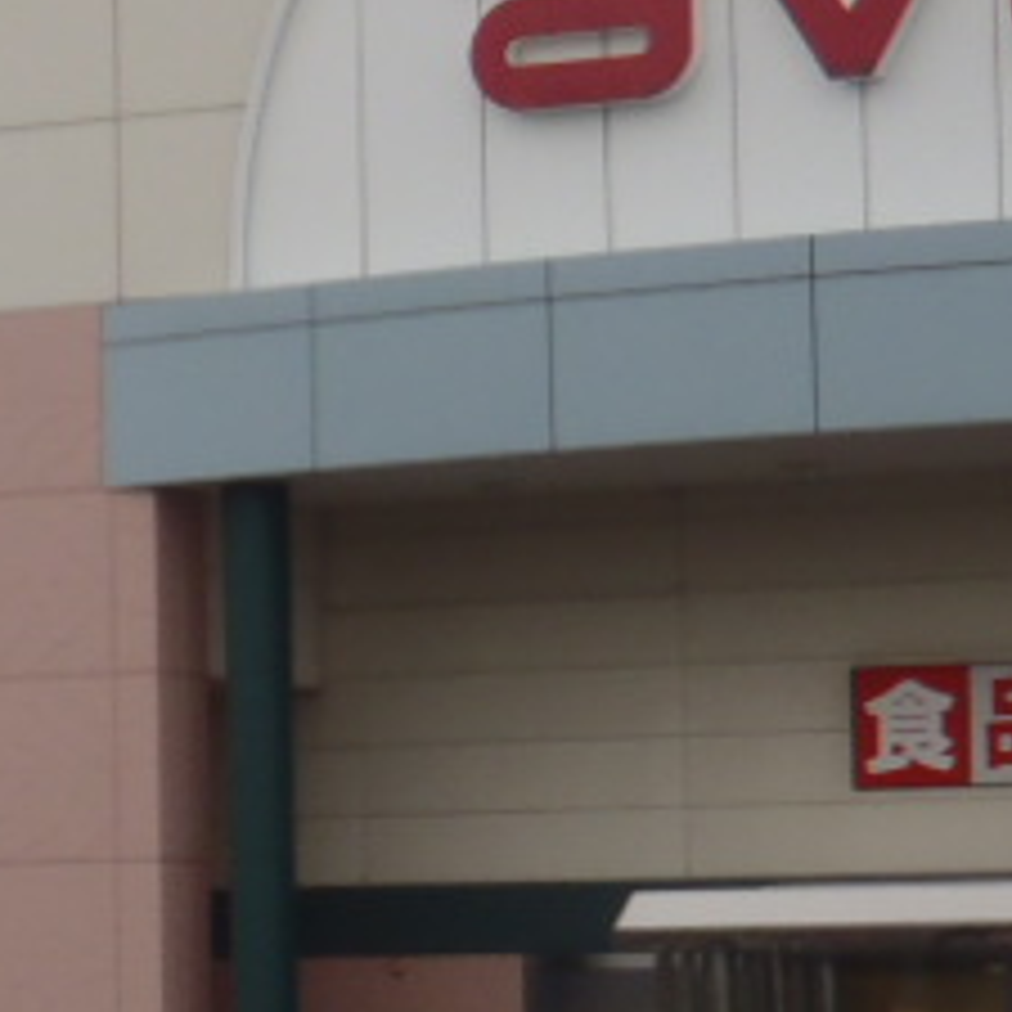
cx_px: -1453
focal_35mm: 211
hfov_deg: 7.7
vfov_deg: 8.3
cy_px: 486
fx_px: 6979
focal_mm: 7.57
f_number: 5
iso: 64
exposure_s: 1/250
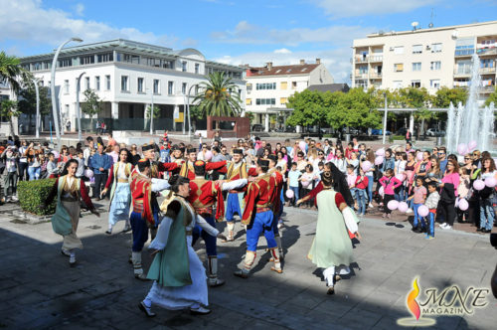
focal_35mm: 30
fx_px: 414
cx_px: 248
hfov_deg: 62.0
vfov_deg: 43.5
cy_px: 165
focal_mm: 20
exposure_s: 1/5000
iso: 800
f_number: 4.5
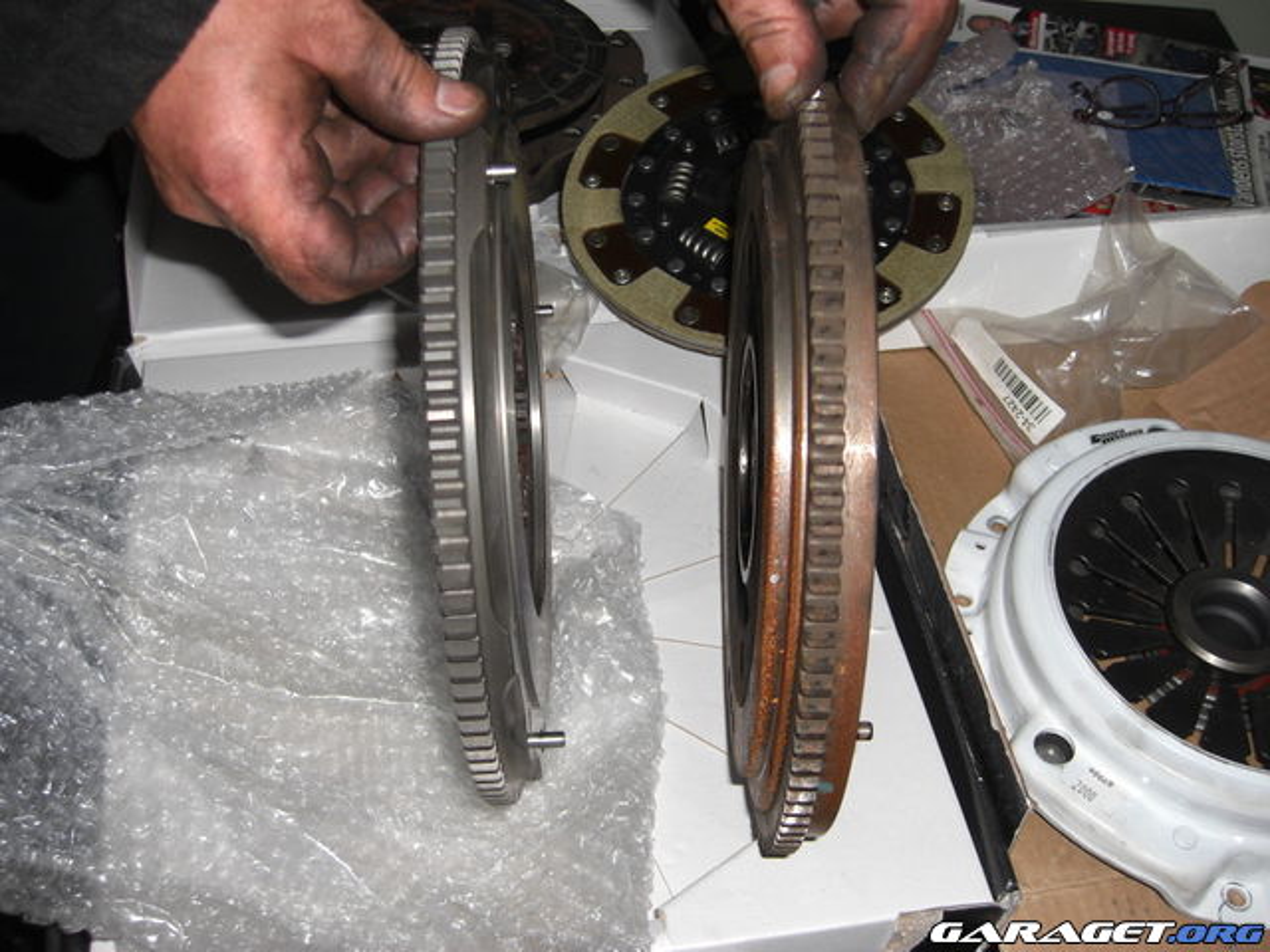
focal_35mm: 38
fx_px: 1394
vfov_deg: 37.7
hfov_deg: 49.0
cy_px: 476
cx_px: 635
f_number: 2.8
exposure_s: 1/60
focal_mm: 7.9
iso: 100
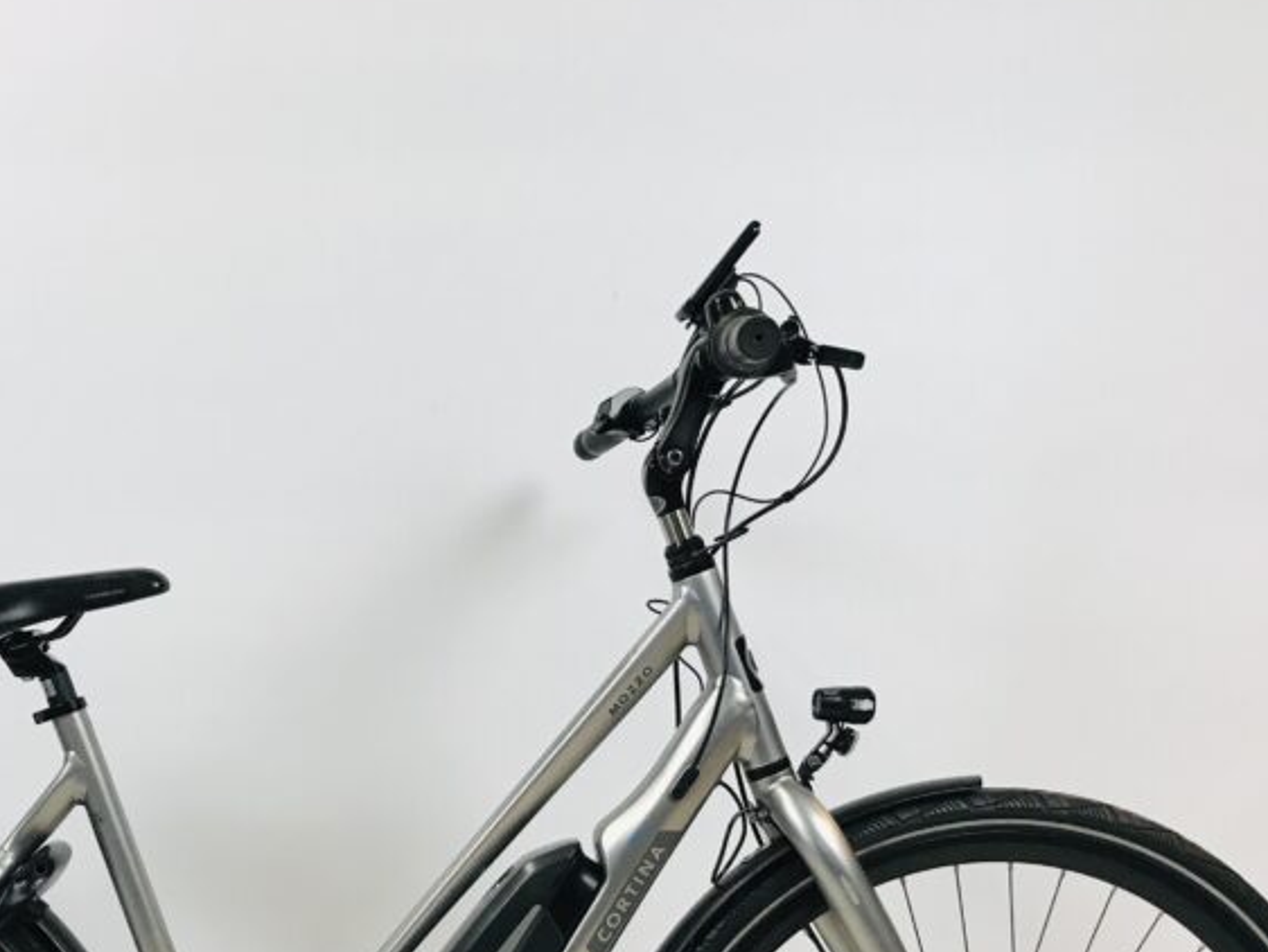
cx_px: 375
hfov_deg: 36.9
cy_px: 832
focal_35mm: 51
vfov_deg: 27.7
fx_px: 1869
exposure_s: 1/33
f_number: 1.8
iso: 25
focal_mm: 3.99
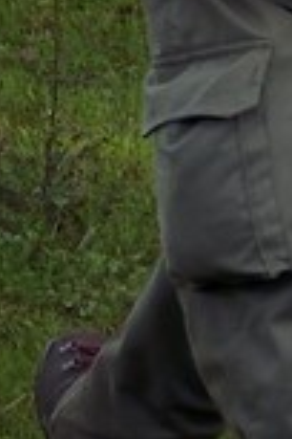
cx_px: -1420
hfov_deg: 3.6
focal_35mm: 334
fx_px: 4063
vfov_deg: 6.0
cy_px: -511
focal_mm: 32
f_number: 9
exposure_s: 1/500
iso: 800
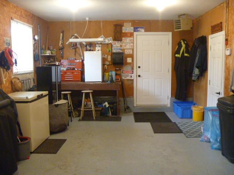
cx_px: 117
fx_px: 237
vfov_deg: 40.7
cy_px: 88
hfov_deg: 52.6
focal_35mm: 35
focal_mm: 6.3
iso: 800
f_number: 3.5
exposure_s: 1/25
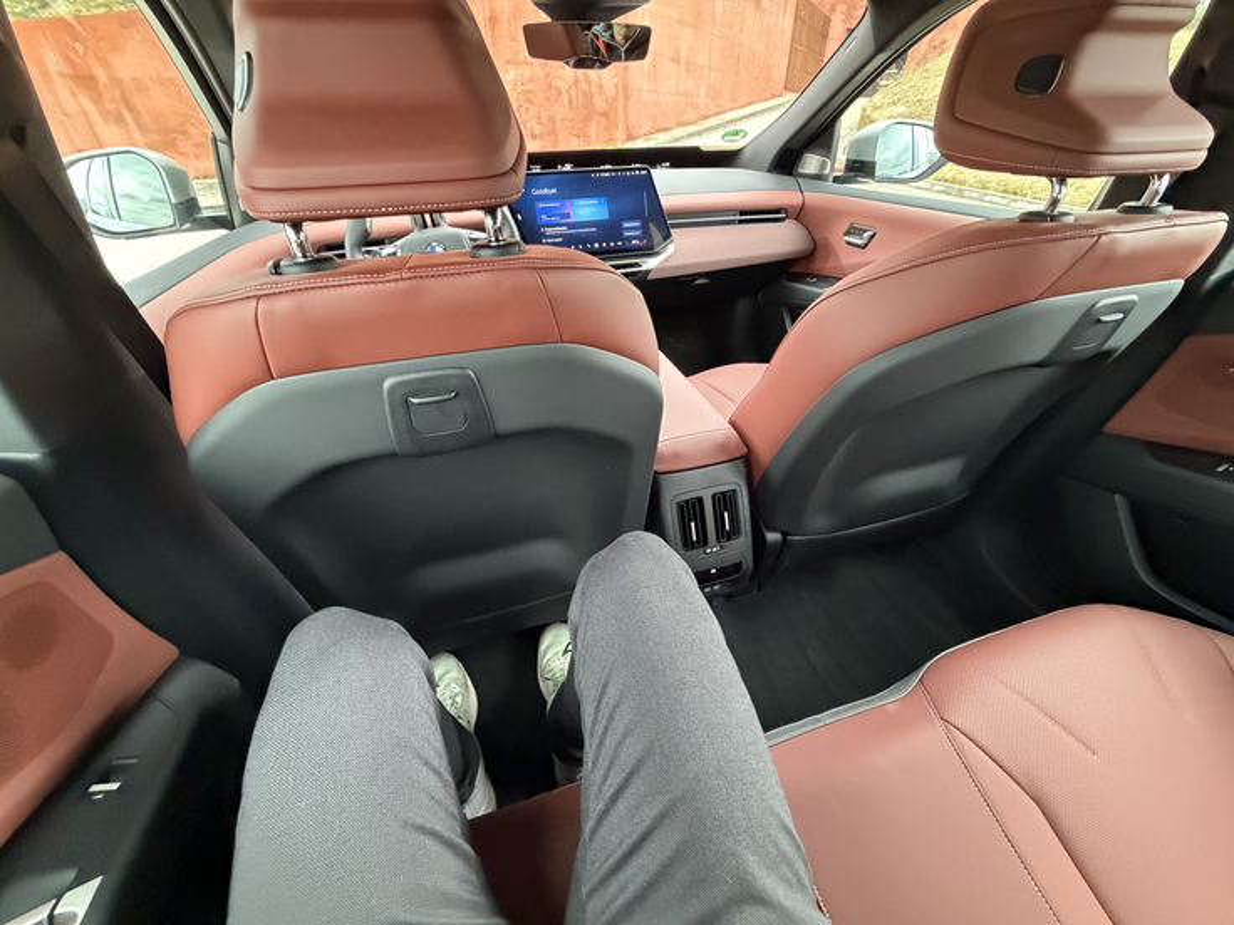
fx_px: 499
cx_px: 617
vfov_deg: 85.7
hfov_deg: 102.1
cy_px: 462
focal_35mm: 14
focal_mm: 2.22
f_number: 2.2
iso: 800
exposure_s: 1/60
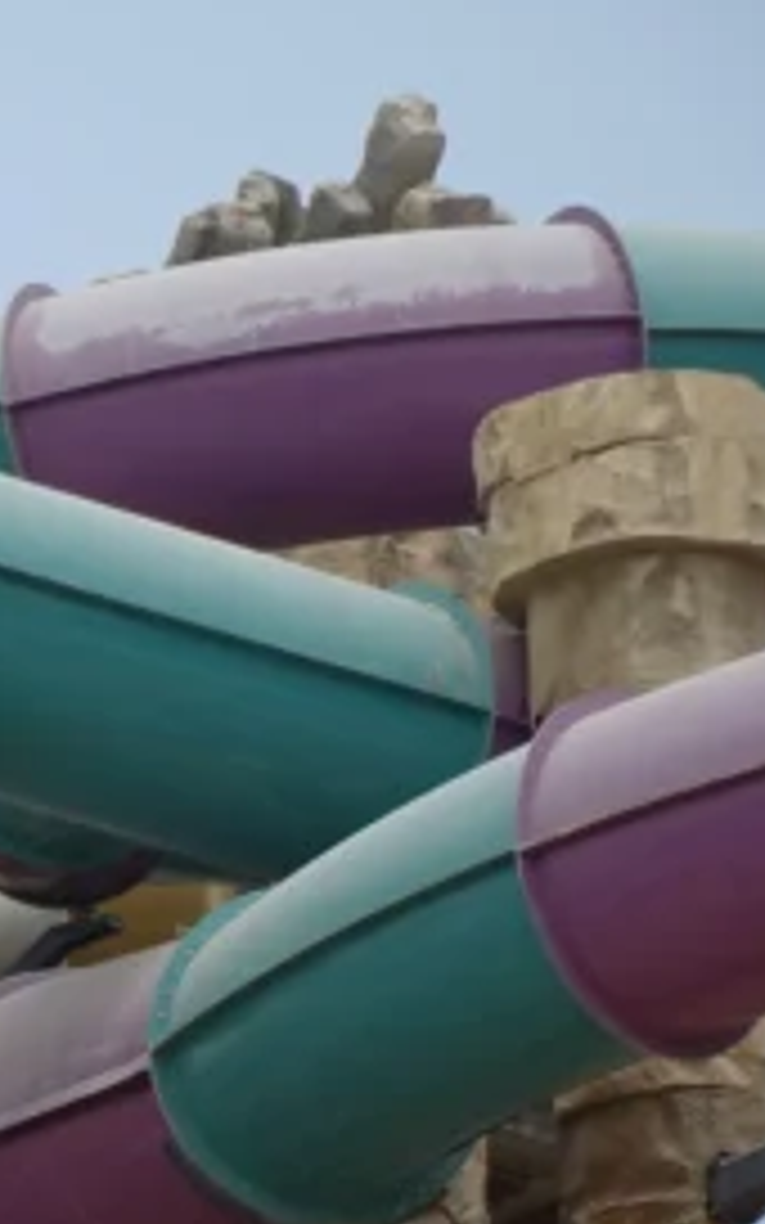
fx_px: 8973
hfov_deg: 4.7
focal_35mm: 269
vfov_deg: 7.7
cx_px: -1444
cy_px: 1442
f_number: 4
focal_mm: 25.64
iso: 125
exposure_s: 1/160
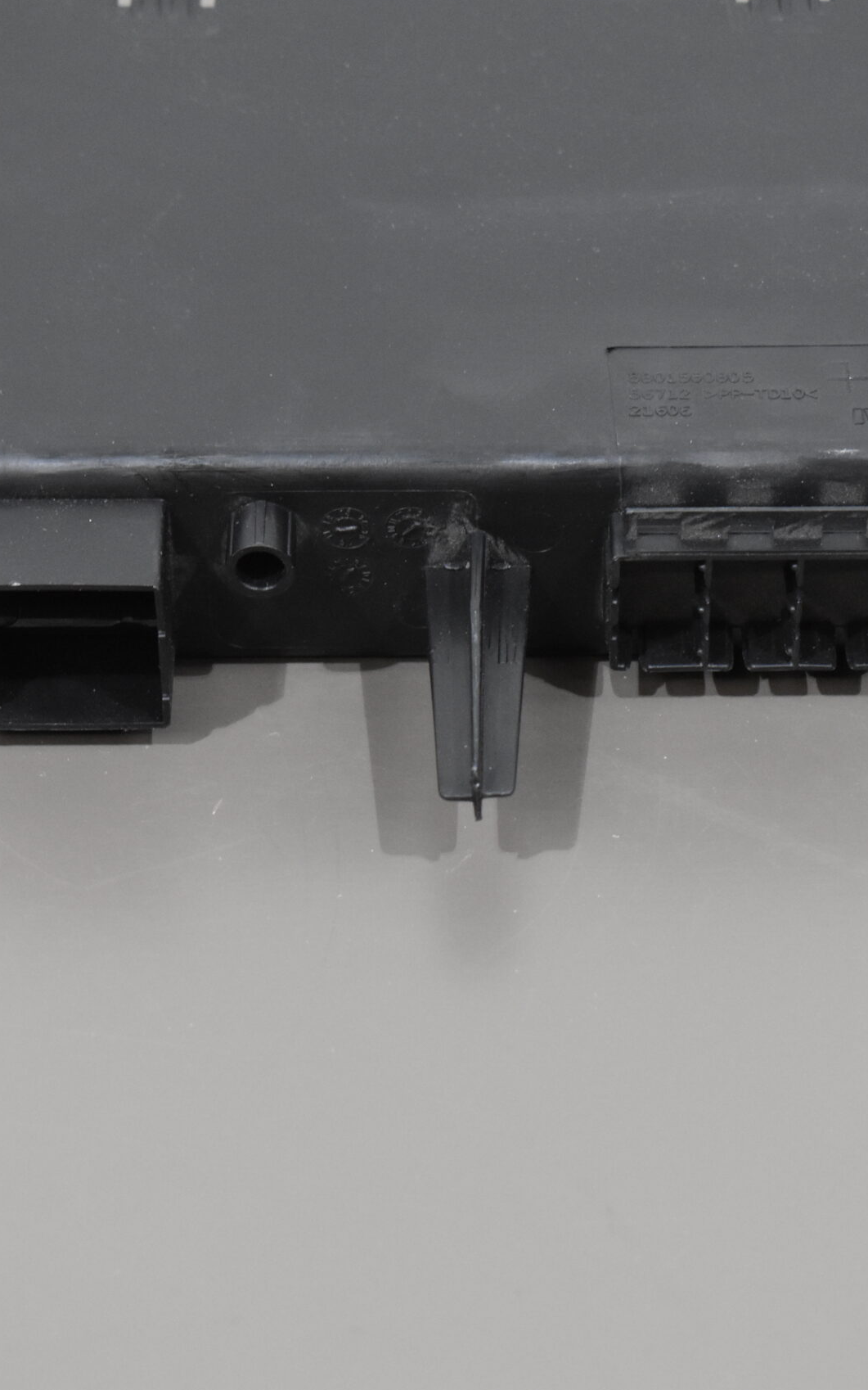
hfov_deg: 10.3
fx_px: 4799
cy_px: 693
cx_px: 513
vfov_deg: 16.5
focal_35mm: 127
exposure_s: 1/125
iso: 2500
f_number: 5.6
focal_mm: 55
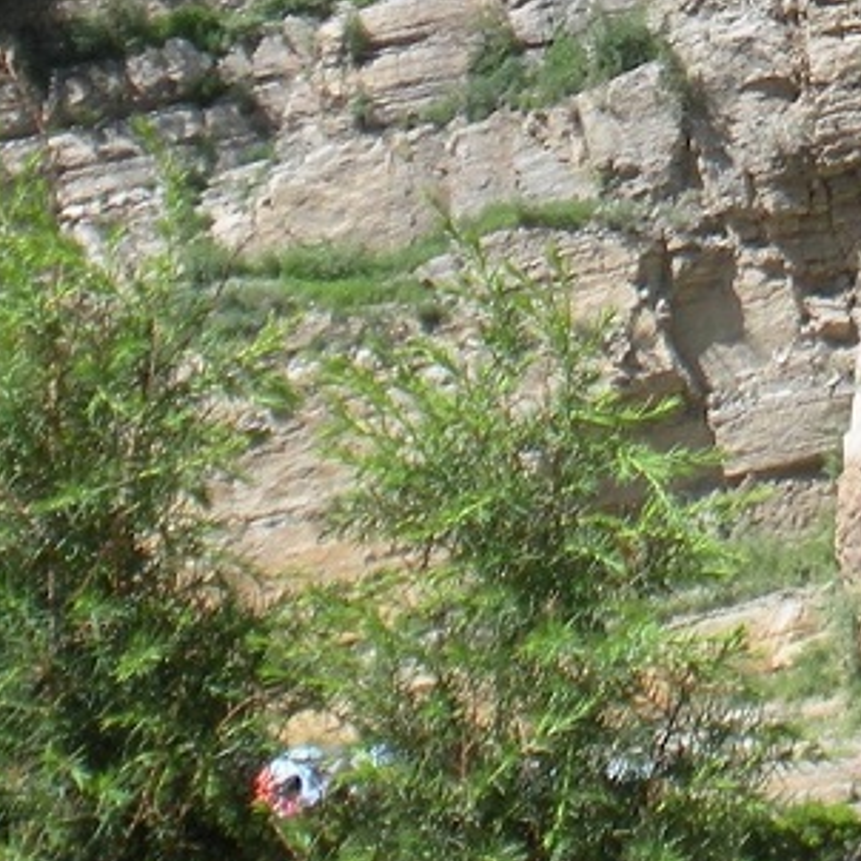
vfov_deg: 7.5
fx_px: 6416
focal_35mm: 228
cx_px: 1417
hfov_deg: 7.5
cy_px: -594
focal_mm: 9.1
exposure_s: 1/244
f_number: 4.4
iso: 64
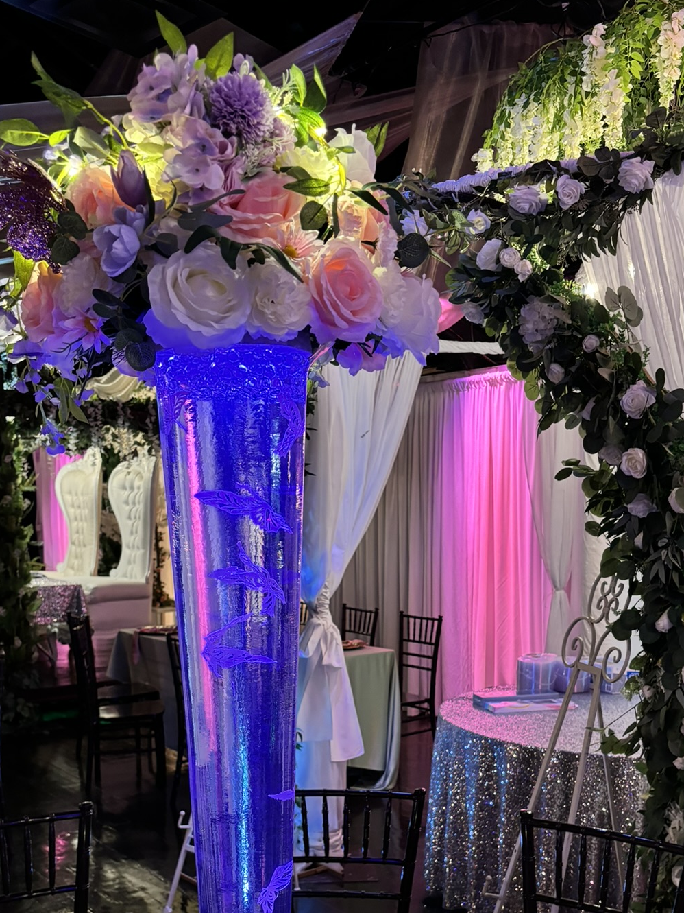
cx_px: 365
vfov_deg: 45.4
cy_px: 672
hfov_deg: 35.9
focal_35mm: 40
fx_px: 1054
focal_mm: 5.96
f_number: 1.6
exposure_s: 1/40
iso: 500
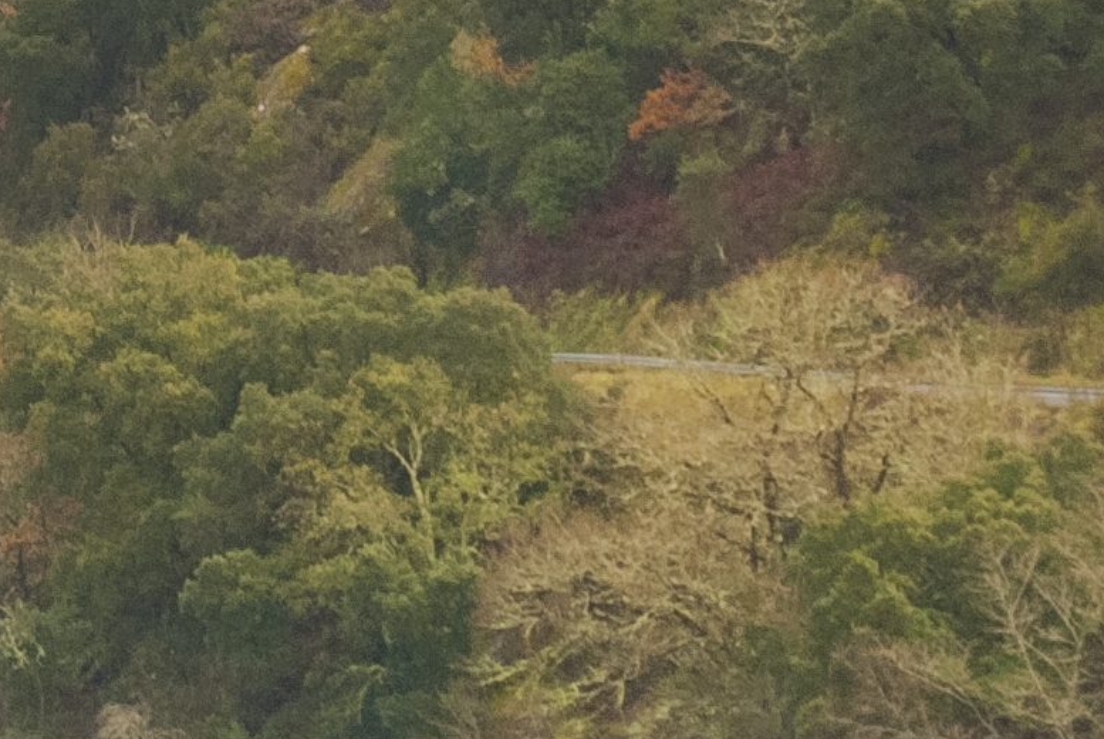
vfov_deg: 3.8
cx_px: -710
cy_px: -688
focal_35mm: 359
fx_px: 11022
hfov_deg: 5.7
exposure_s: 1/125
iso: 200
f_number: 9
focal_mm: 48
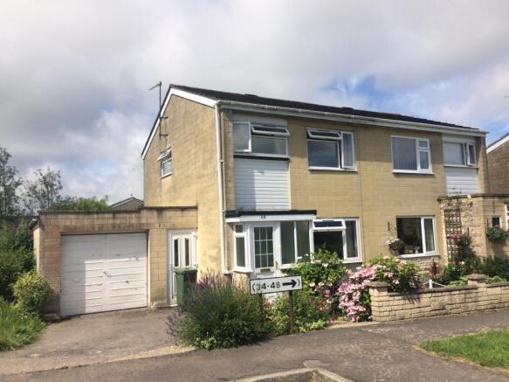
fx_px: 426
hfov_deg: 61.7
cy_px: 191
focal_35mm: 29
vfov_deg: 48.2
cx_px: 254
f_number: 2.2
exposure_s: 1/3165
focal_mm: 4.15
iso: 32
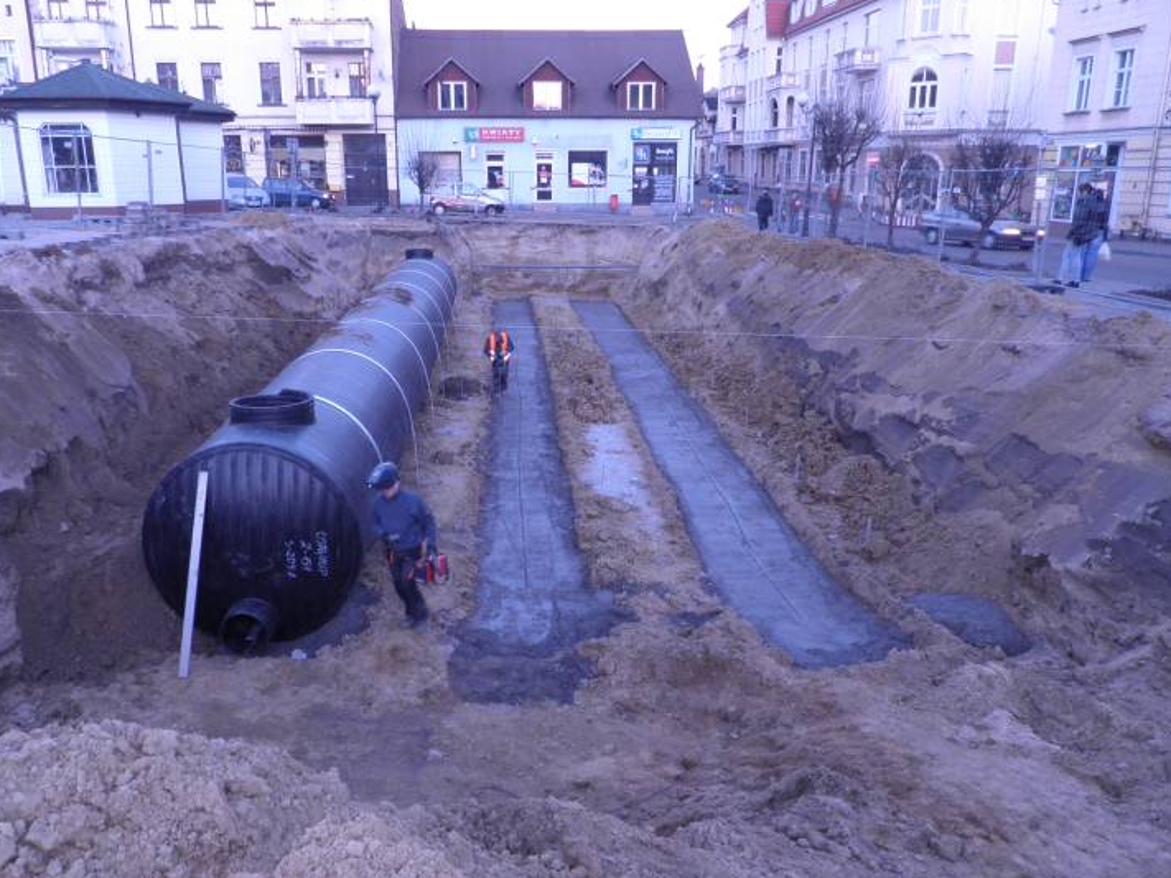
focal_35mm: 27
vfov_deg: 51.3
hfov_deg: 65.3
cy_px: 417
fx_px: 913
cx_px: 545
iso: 160
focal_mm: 4.3
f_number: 3.3
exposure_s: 1/30
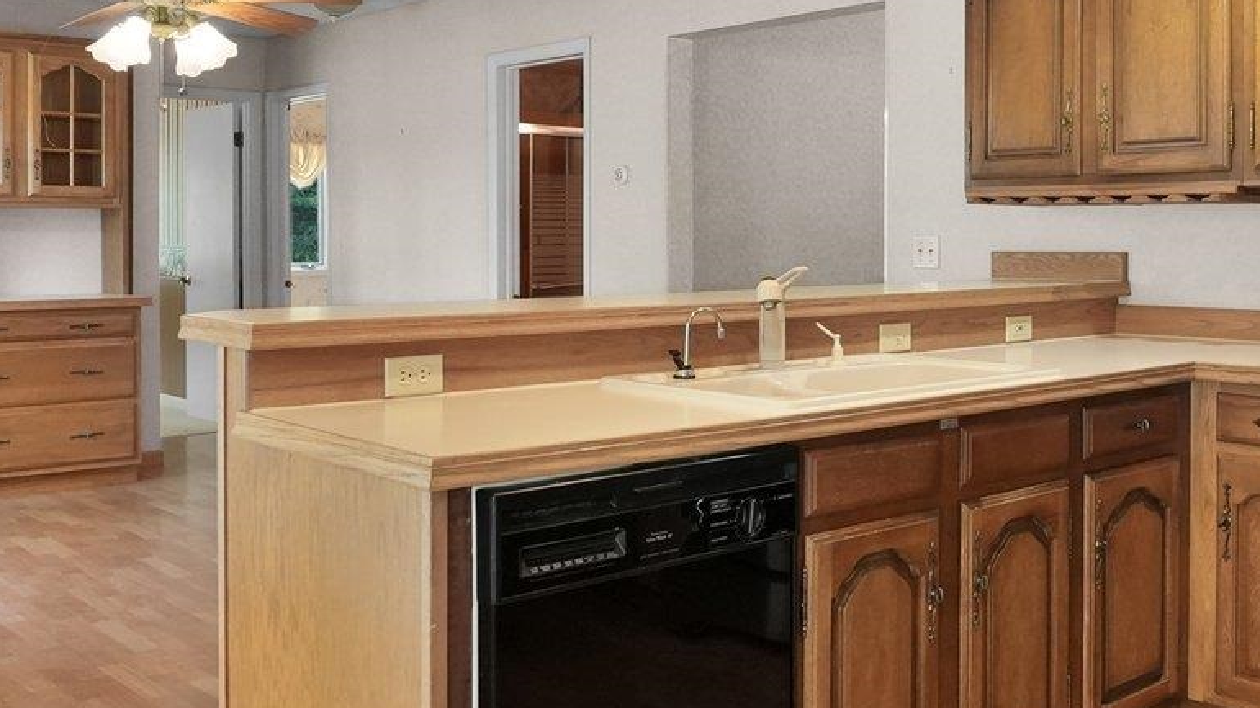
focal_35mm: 39
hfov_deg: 50.8
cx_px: 831
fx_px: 1303
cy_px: 247
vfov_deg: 30.2
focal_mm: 14
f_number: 4.5
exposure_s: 1/125
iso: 1600
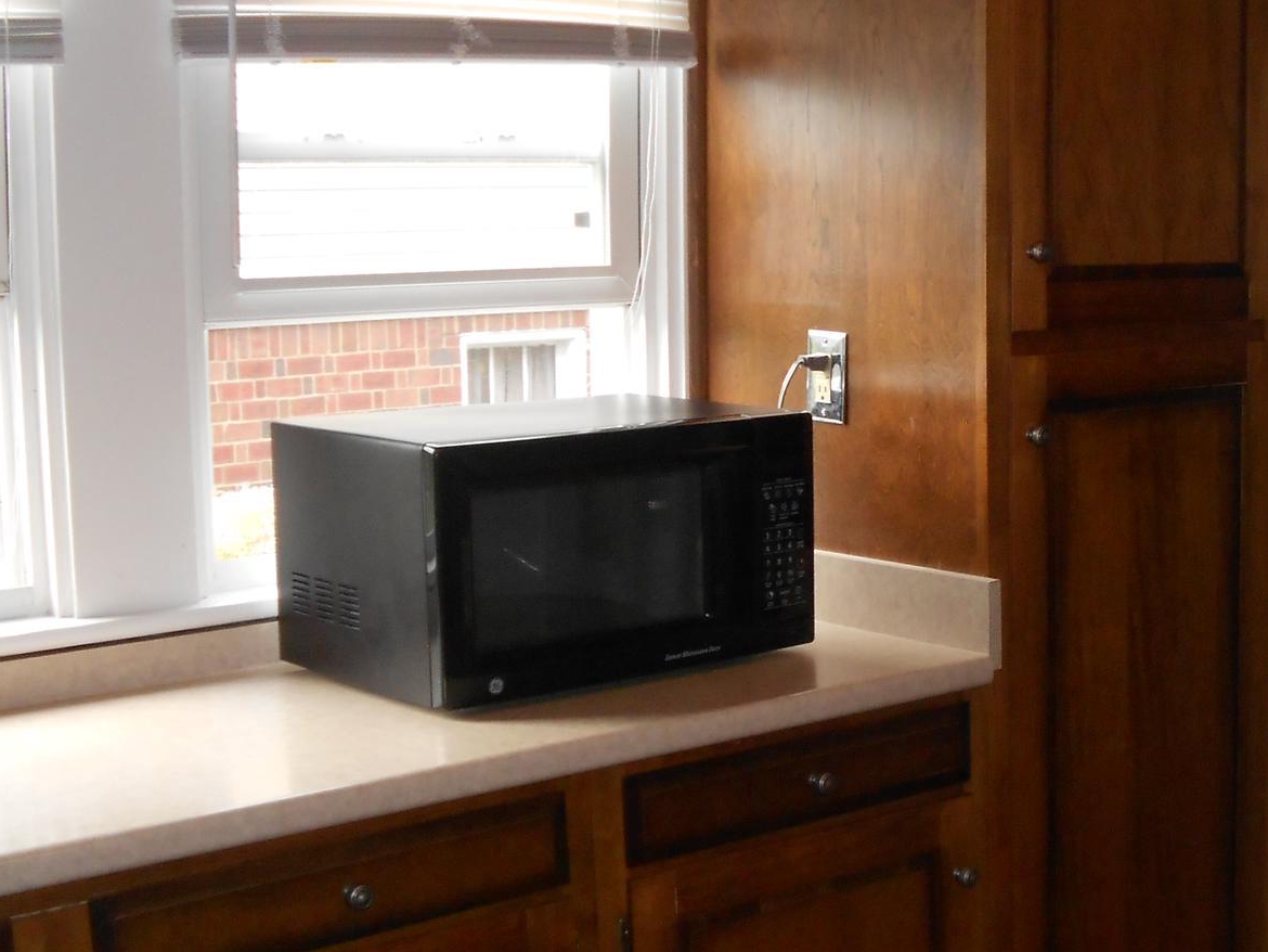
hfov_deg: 19.8
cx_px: 1054
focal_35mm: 98
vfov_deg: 15.1
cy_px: 554
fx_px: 3591
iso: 200
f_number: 4.9
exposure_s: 1/60
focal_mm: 10
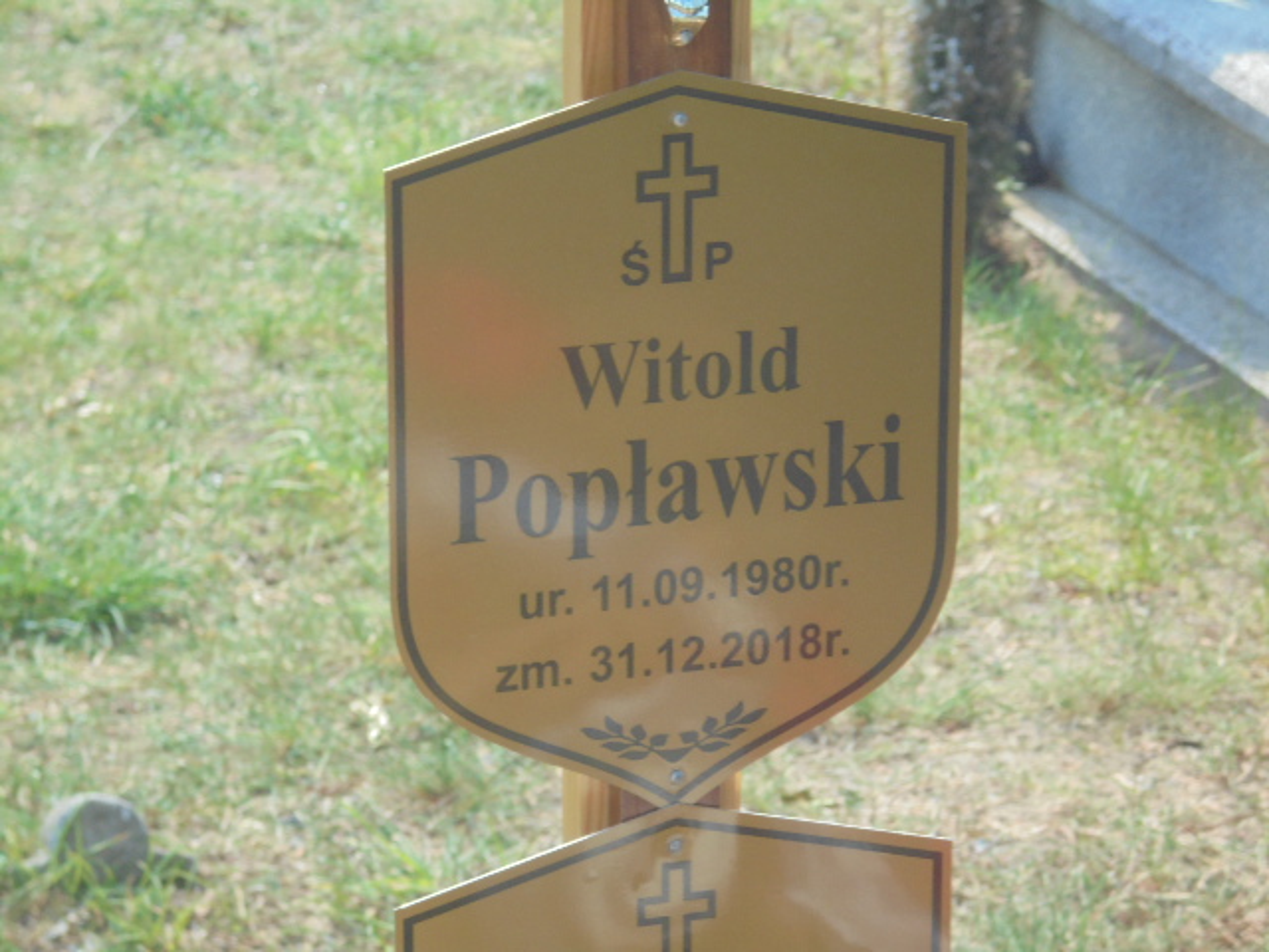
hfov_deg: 12.7
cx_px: 634
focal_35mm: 156
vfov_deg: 9.5
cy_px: 476
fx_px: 5719
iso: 200
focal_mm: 27.6
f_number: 6.5
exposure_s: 1/125
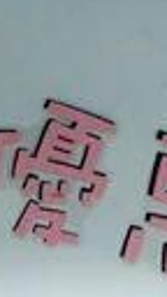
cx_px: -132
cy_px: 430
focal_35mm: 271
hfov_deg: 4.4
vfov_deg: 7.8
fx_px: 2133
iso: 800
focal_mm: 18.7
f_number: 2.8
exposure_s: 1/20
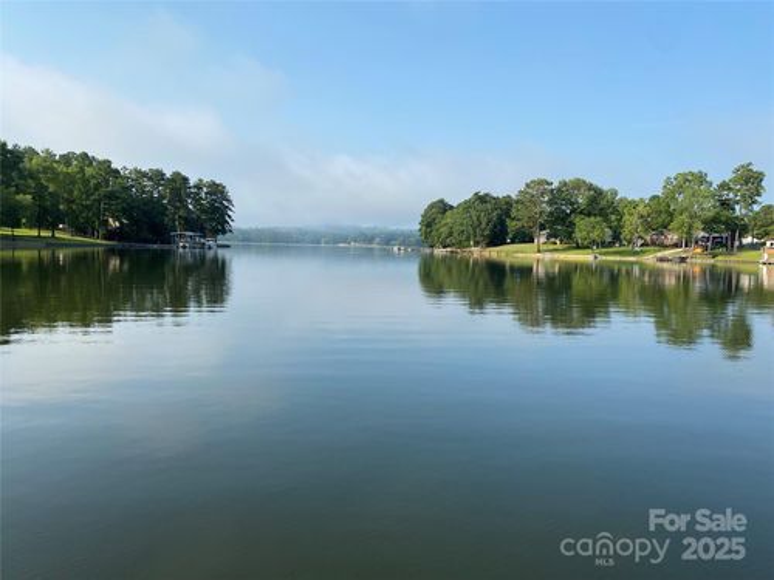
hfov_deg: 67.3
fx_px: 581
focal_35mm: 26
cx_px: 387
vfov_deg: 53.1
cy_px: 290
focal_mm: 4.25
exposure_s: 1/1898
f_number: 1.8
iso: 32
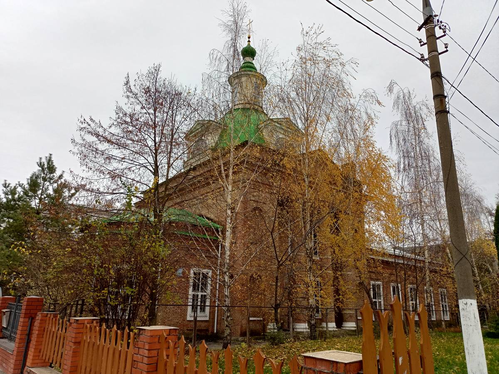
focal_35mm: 28
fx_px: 404
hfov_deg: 63.4
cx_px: 250
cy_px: 187
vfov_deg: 49.7
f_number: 1.8
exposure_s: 1/558
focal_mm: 4.69
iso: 112
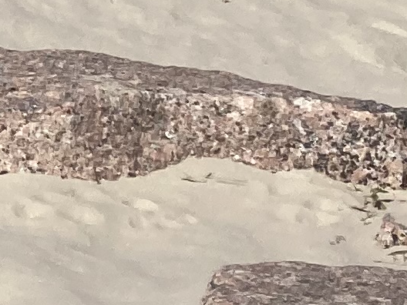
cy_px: -791
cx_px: -607
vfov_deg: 6.1
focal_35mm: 214
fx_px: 2516
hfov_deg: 8.4
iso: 20
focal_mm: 3.99
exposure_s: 1/4878
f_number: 1.8
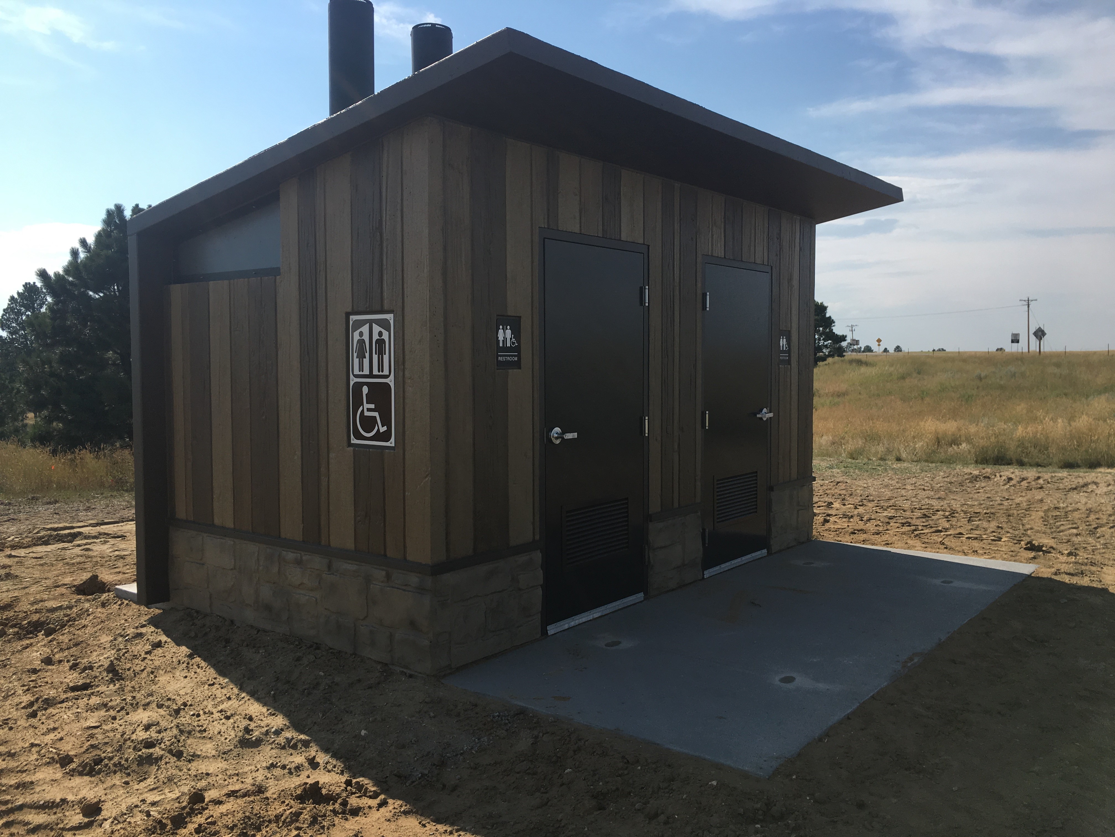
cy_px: 418
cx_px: 558
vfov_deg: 48.2
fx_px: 934
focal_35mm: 29
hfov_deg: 61.7
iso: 25
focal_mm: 4.15
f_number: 2.2
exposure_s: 1/1923
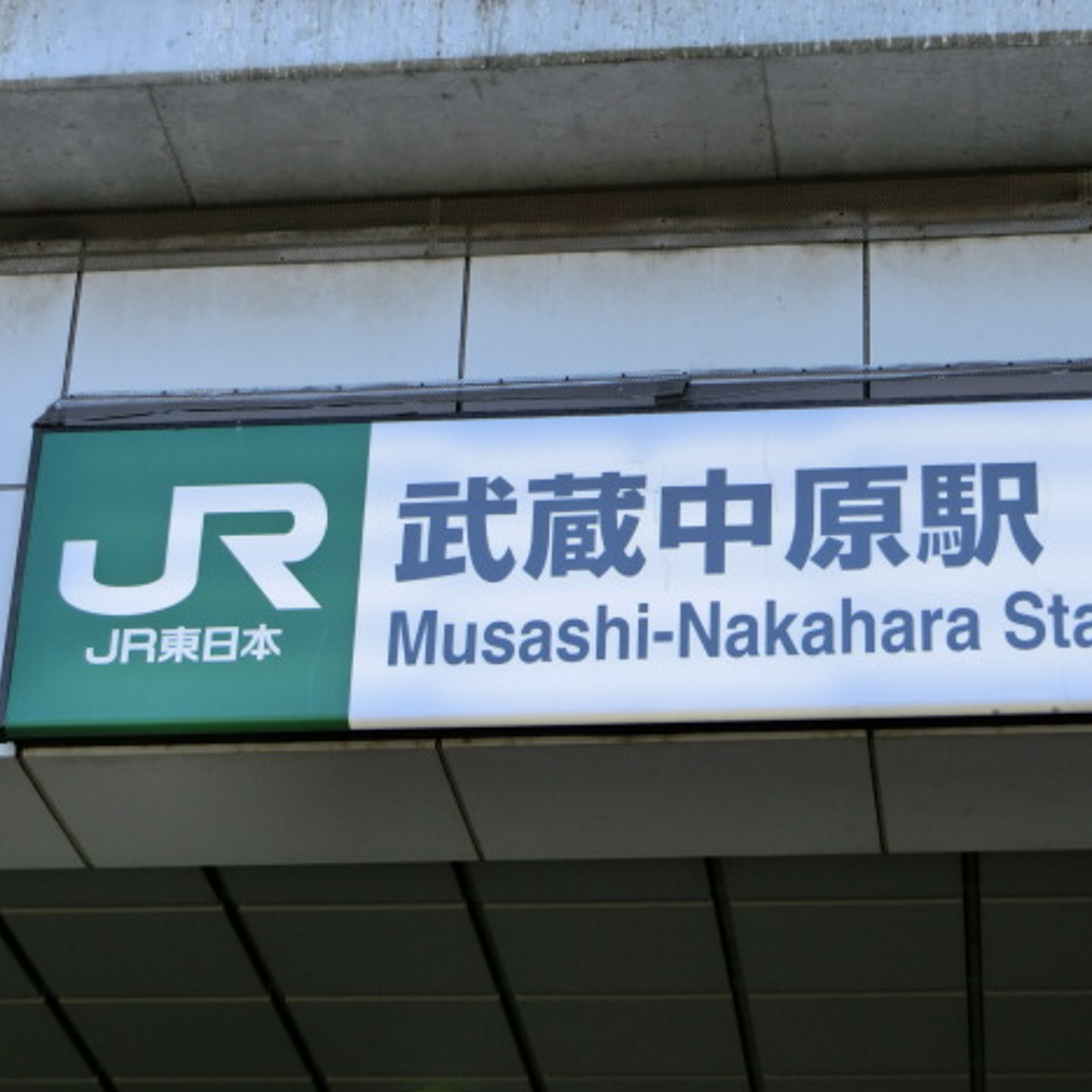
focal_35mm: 97
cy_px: 554
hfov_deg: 17.9
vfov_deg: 17.9
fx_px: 3462
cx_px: 627
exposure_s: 1/125
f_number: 5.4
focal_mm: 14.3
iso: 100
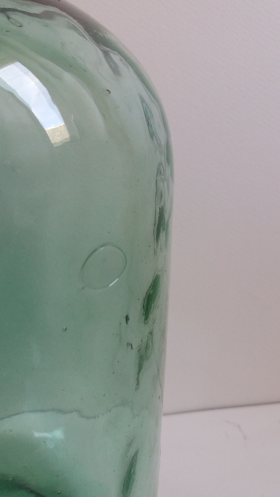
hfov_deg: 33.7
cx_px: 118
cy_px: 239
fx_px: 462
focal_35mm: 35
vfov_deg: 56.6
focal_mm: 3.7
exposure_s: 1/60
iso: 100
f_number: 1.9
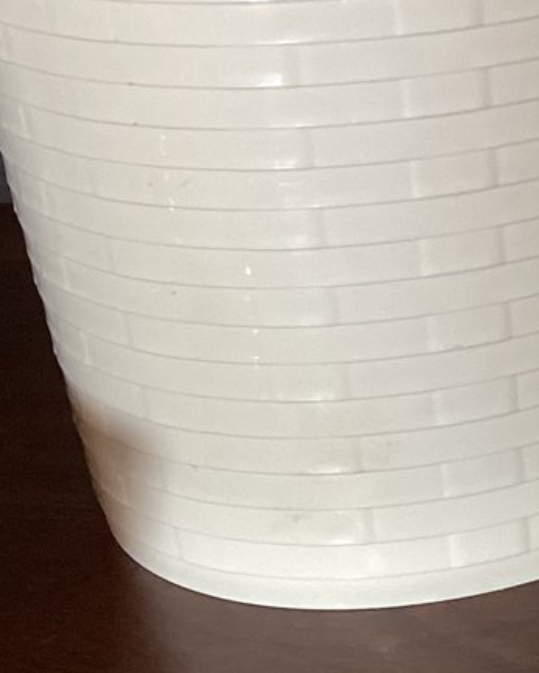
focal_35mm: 106
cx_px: 1026
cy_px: 55
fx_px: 2112
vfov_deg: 17.8
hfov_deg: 12.9
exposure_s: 1/50
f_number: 2.4
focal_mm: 3.3
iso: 160
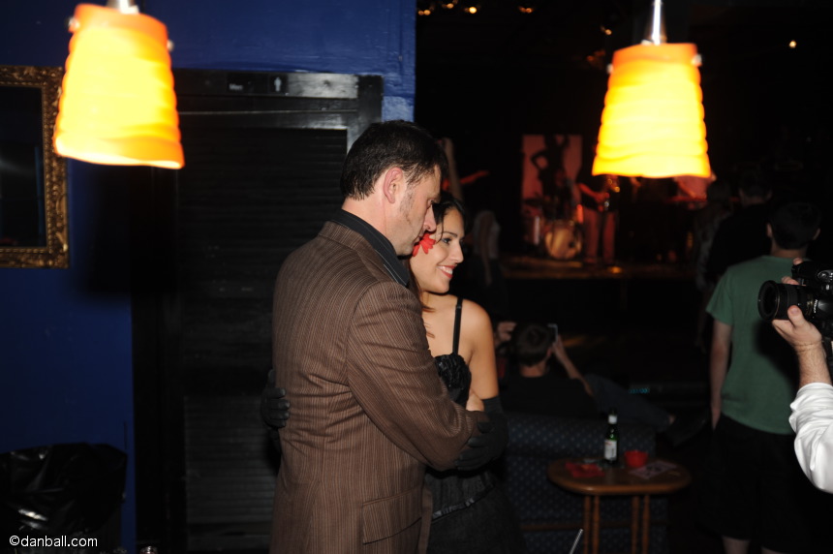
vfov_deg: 37.8
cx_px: 416
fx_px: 809
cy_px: 277
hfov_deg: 54.5
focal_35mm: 35
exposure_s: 1/30
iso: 200
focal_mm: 35
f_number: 2.8
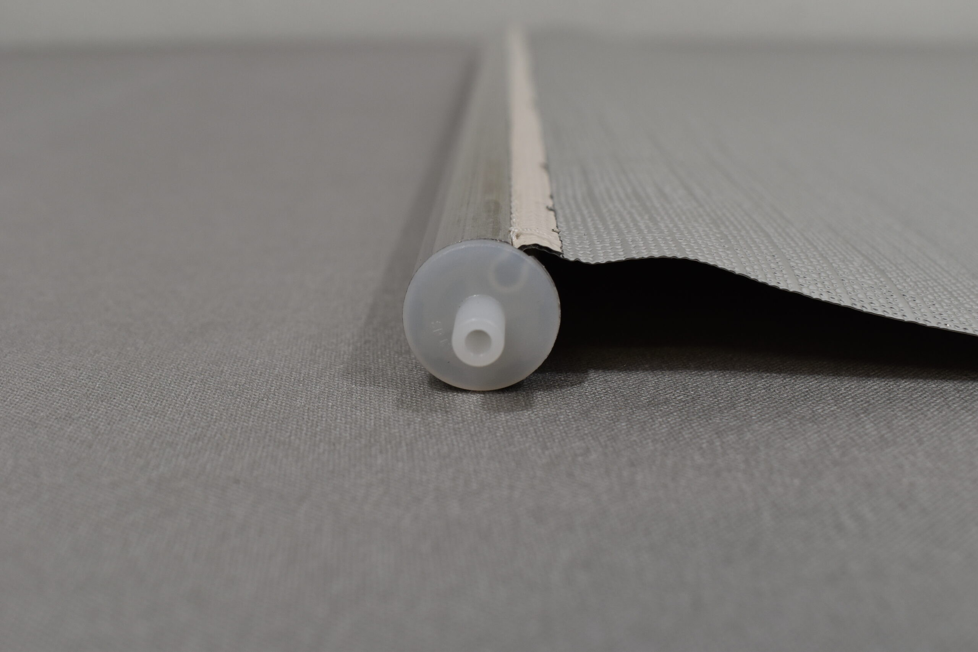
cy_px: 326
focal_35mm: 40
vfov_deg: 33.0
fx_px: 1100
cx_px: 489
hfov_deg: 47.9
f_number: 8
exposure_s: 1/60
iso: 320
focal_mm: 27
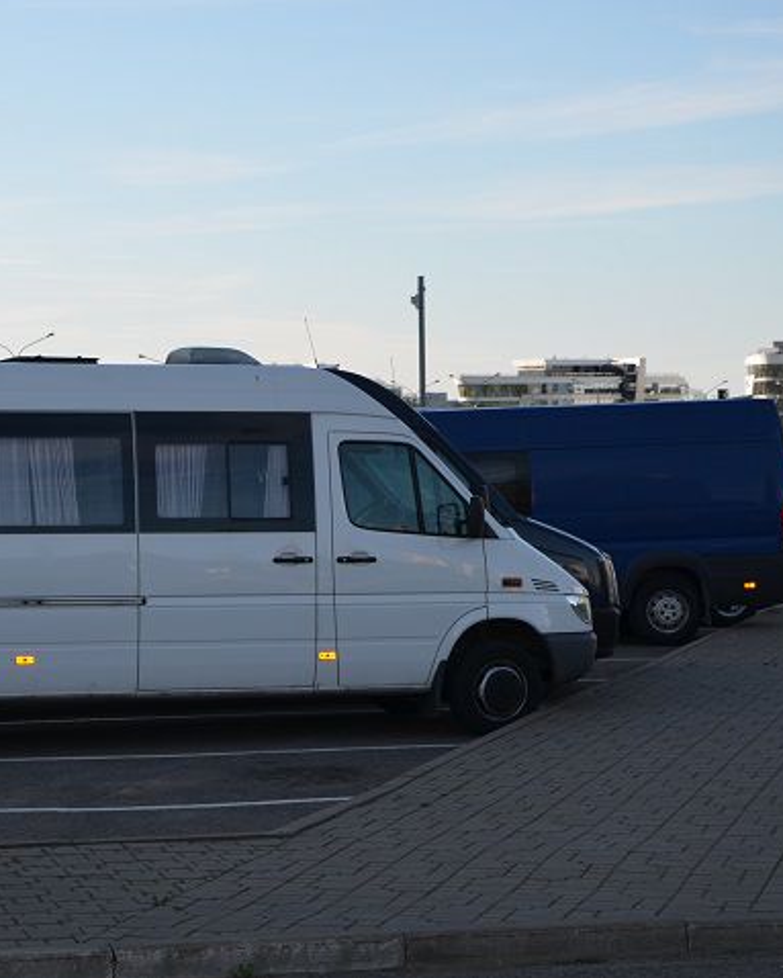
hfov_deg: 16.9
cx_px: 117
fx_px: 2605
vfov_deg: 21.3
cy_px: 488
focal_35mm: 90
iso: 100
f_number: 7.1
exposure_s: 1/200
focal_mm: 42
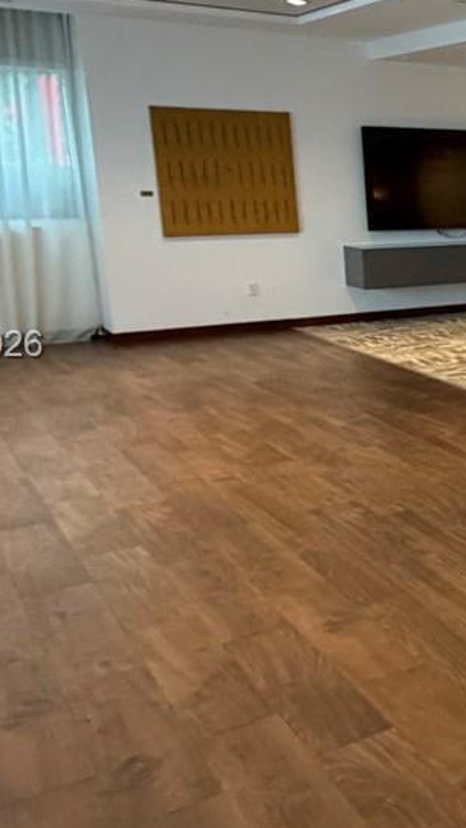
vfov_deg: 45.3
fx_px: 988
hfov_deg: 20.5
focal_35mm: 45
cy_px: 347
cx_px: 790
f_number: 2.2
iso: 250
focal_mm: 2.22
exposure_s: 1/60
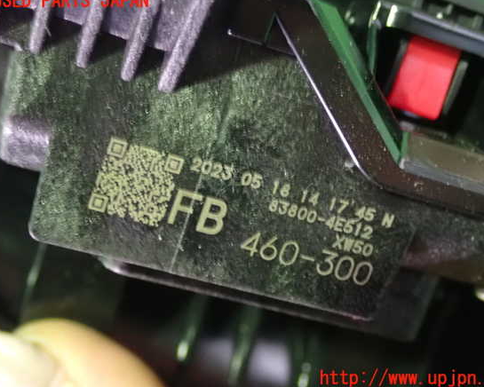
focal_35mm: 58
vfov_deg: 26.2
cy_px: 190
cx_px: 254
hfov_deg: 32.5
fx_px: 831
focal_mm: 9.65
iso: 1600
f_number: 3.3
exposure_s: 1/13
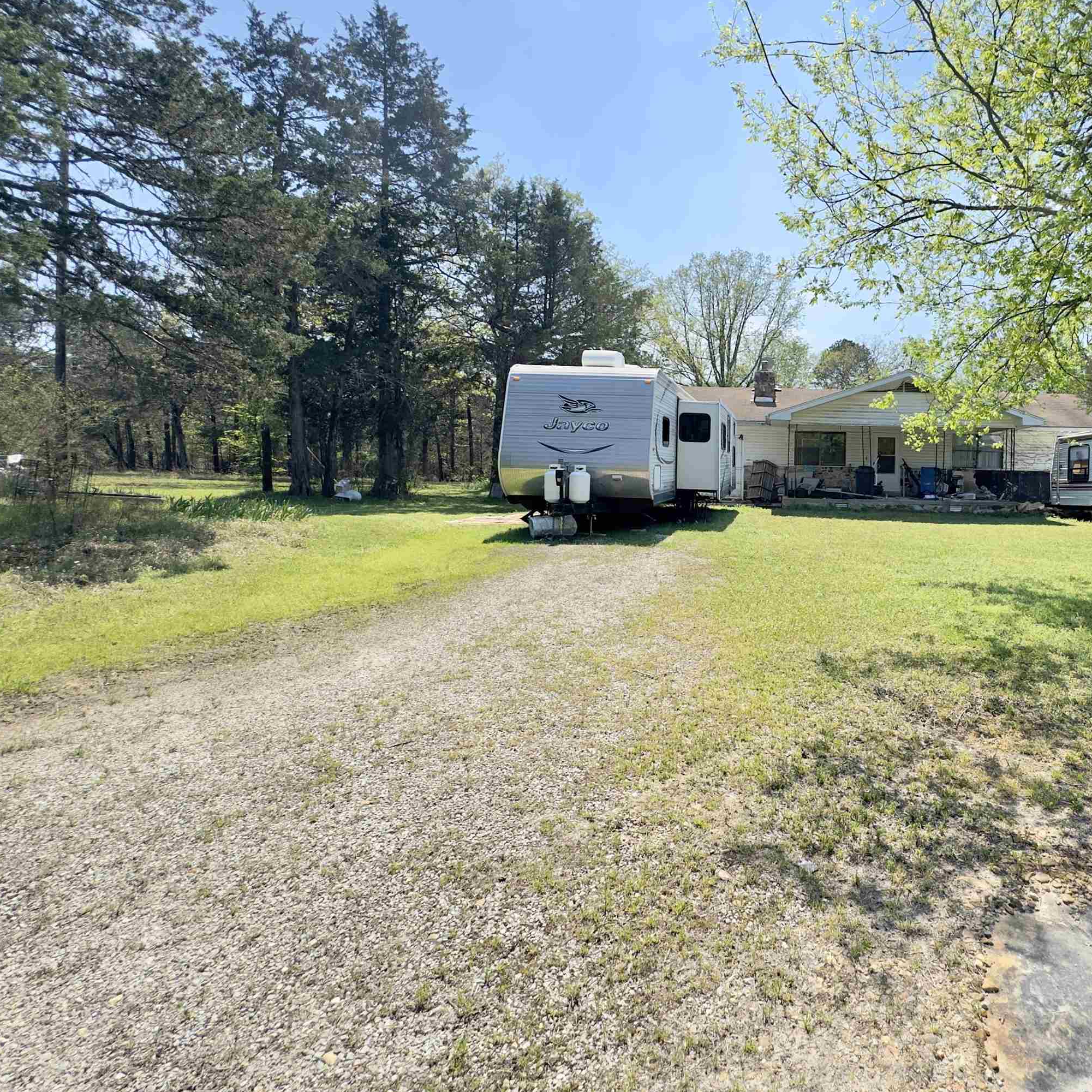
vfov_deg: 77.5
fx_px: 678
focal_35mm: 19
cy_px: 496
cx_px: 781
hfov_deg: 73.7
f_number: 2.2
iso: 50
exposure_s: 1/831
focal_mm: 2.22
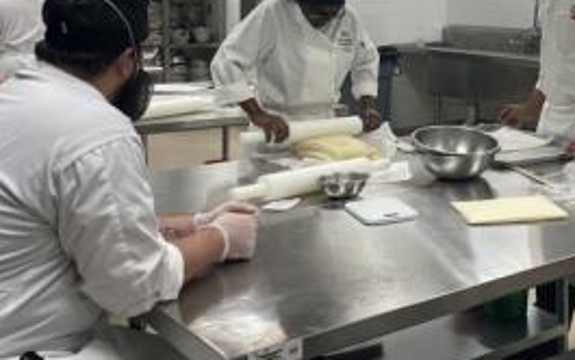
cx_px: 471
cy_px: 29
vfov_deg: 24.1
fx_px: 815
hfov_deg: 37.3
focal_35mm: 52
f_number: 1.6
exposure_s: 1/120
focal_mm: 4.2
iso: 50
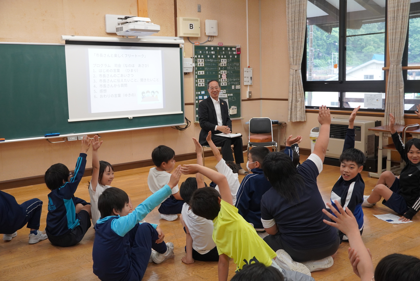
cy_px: 140
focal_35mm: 42
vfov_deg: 31.9
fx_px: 490
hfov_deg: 46.4
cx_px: 210
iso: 1000
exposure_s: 1/160
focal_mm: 28
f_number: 4.5
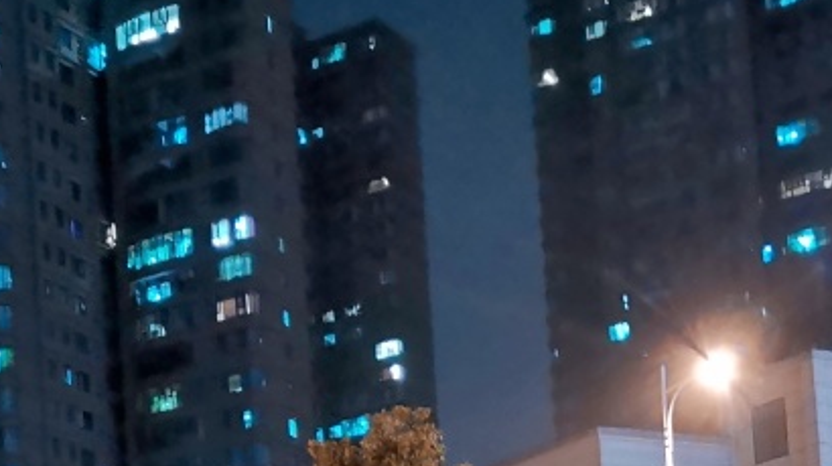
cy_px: 754
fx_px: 1830
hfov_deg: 25.5
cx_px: 310
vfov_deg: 13.5
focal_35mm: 83
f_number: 1.8
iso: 2000
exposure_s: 1/16.7
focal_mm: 4.75
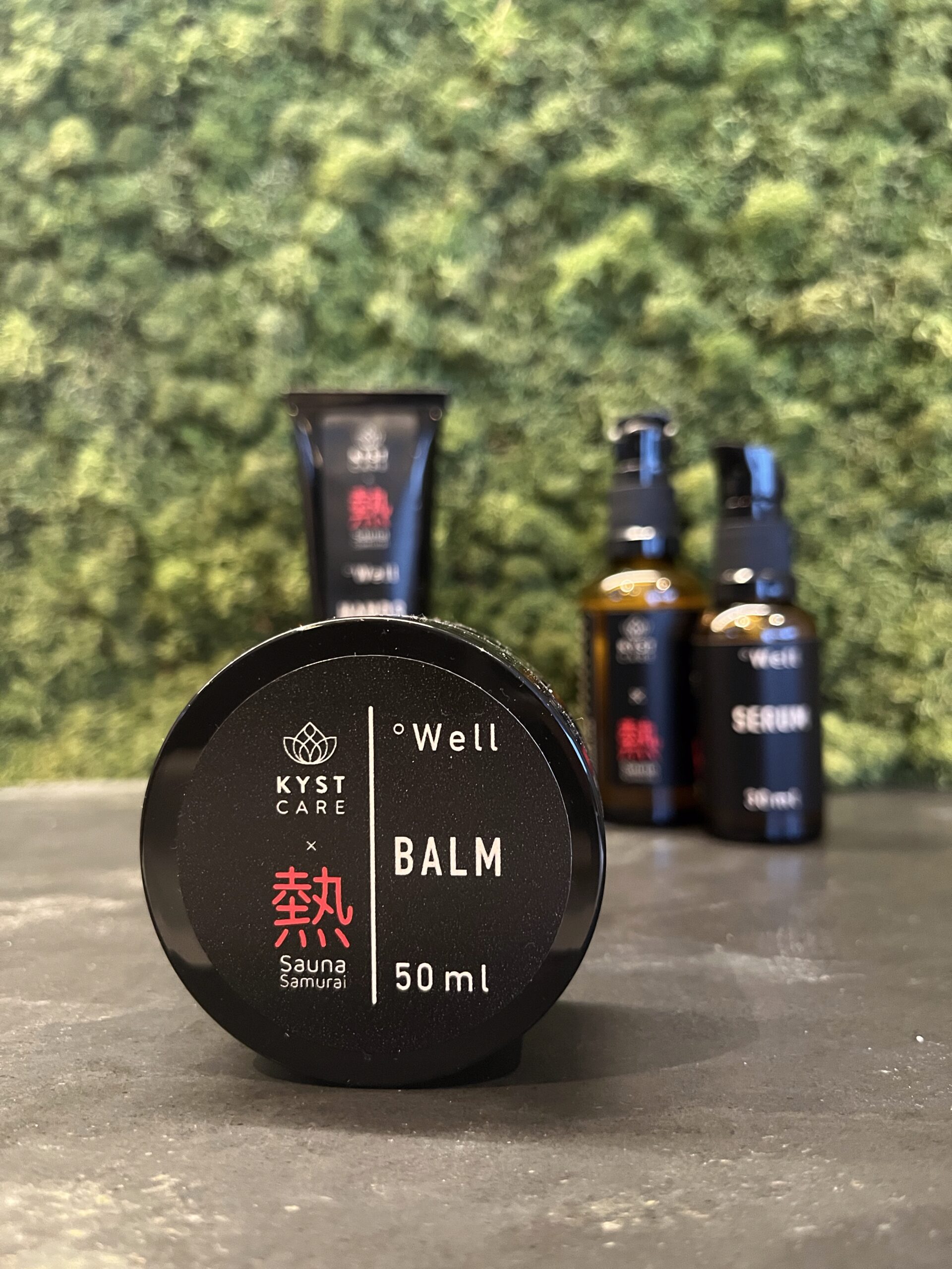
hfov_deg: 53.1
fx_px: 953
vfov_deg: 67.3
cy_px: 634
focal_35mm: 26
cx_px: 476
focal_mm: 5.1
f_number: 1.6
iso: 500
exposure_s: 1/25
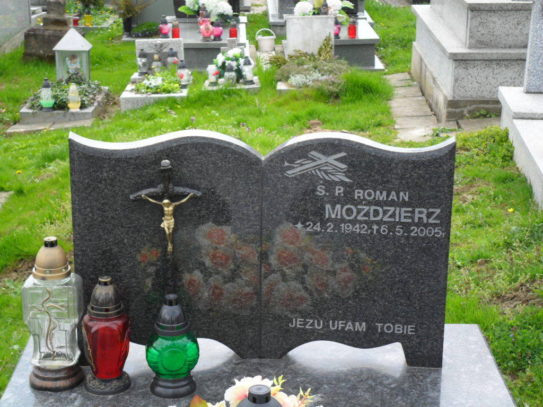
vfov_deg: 19.9
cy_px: 204
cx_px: 272
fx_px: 1161
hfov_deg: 26.3
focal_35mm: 74
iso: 100
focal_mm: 13.2
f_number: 3.9
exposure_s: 1/250
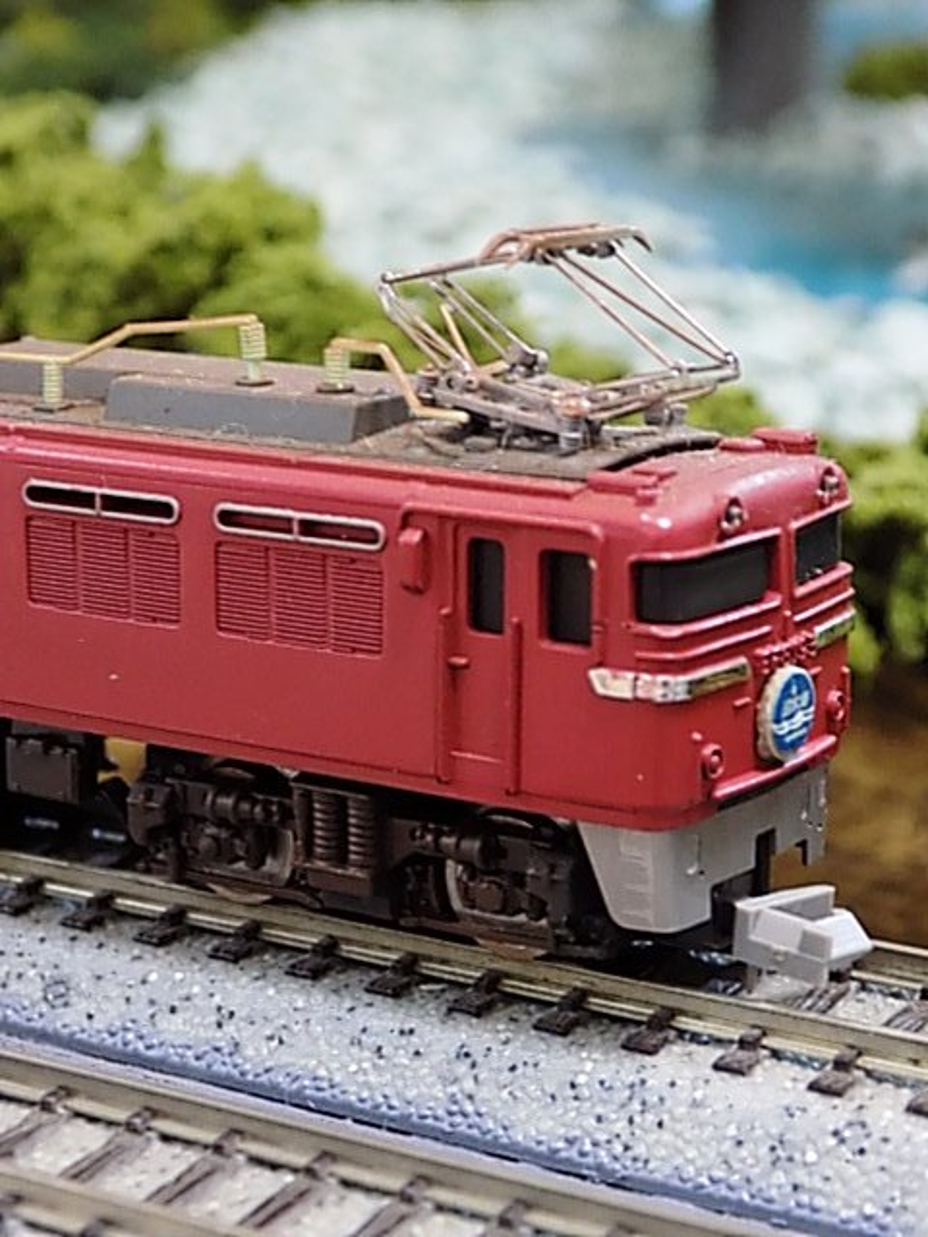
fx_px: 2788
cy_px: 618
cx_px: 464
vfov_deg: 25.0
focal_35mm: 78
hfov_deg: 18.9
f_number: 4.3
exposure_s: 1/10
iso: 400
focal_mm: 13.9
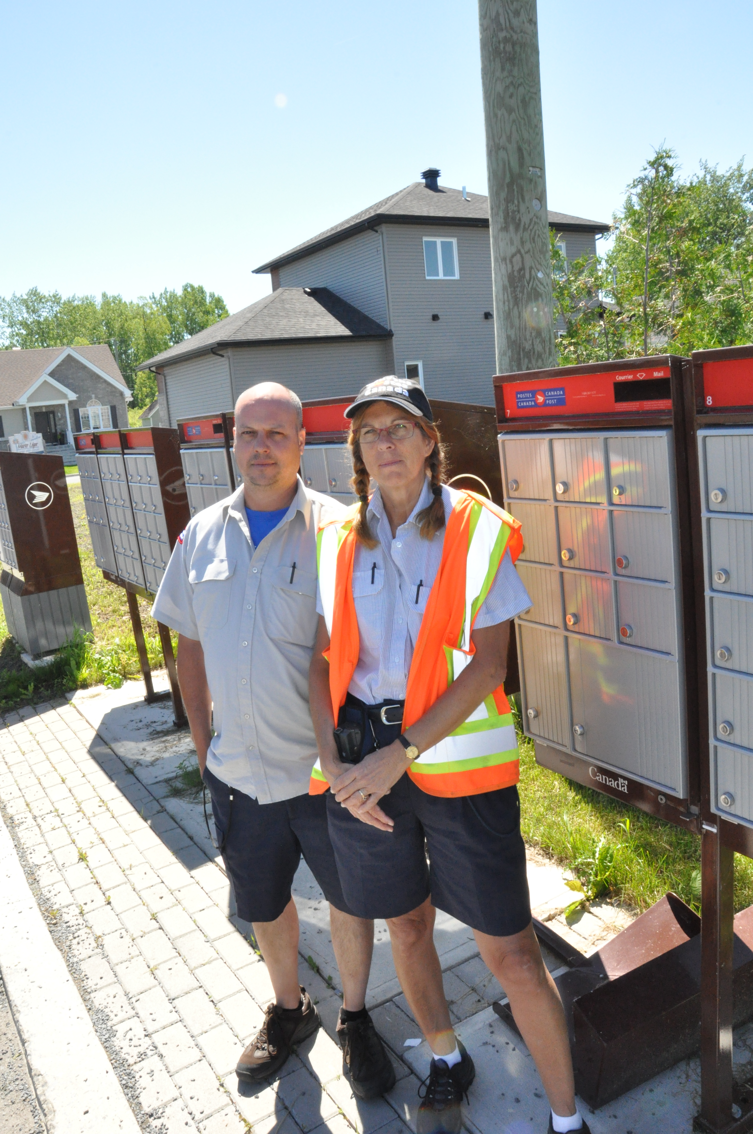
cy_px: 567
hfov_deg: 47.8
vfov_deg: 67.4
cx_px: 376
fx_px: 849
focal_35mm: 27
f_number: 22
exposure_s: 1/200
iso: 1600
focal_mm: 18
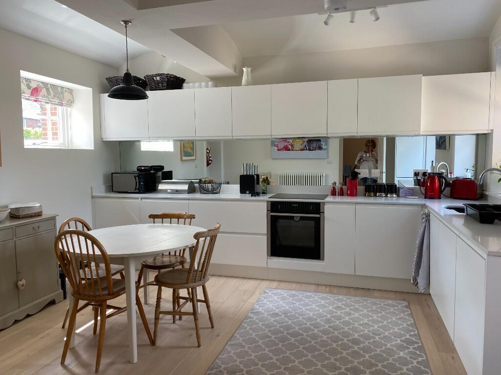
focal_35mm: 26
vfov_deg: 53.1
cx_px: 250
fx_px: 376
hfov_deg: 67.3
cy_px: 188
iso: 50
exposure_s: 1/121
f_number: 1.8
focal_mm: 4.25
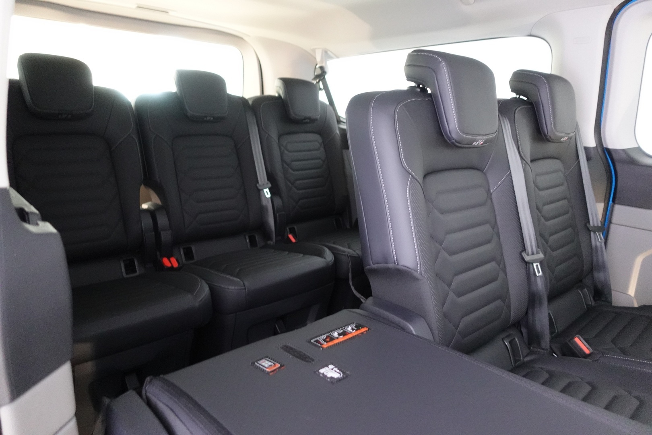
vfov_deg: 53.1
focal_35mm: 24
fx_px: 435
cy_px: 218
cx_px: 326
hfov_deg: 73.7
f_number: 1.8
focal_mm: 9.4
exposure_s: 1/15
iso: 3200
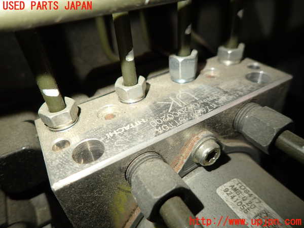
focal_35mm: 25
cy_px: 114
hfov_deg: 69.4
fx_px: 220
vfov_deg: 54.9
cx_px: 152
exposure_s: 1/40
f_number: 2
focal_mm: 4.5
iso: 200
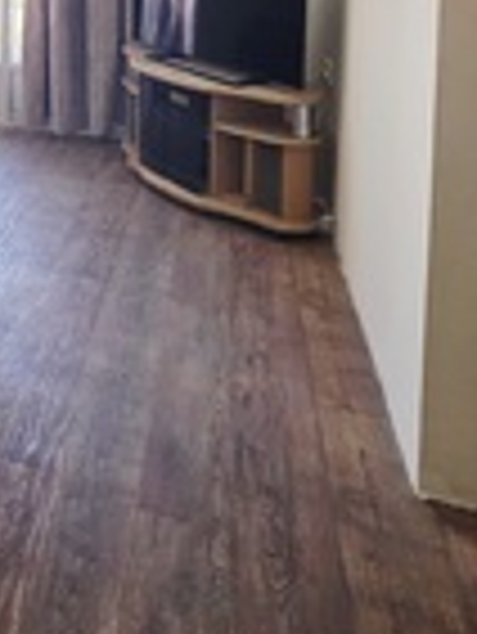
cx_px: -110
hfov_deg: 29.2
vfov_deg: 37.1
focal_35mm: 42
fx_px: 771
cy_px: -74
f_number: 1.9
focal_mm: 2.2
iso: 160
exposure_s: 1/101
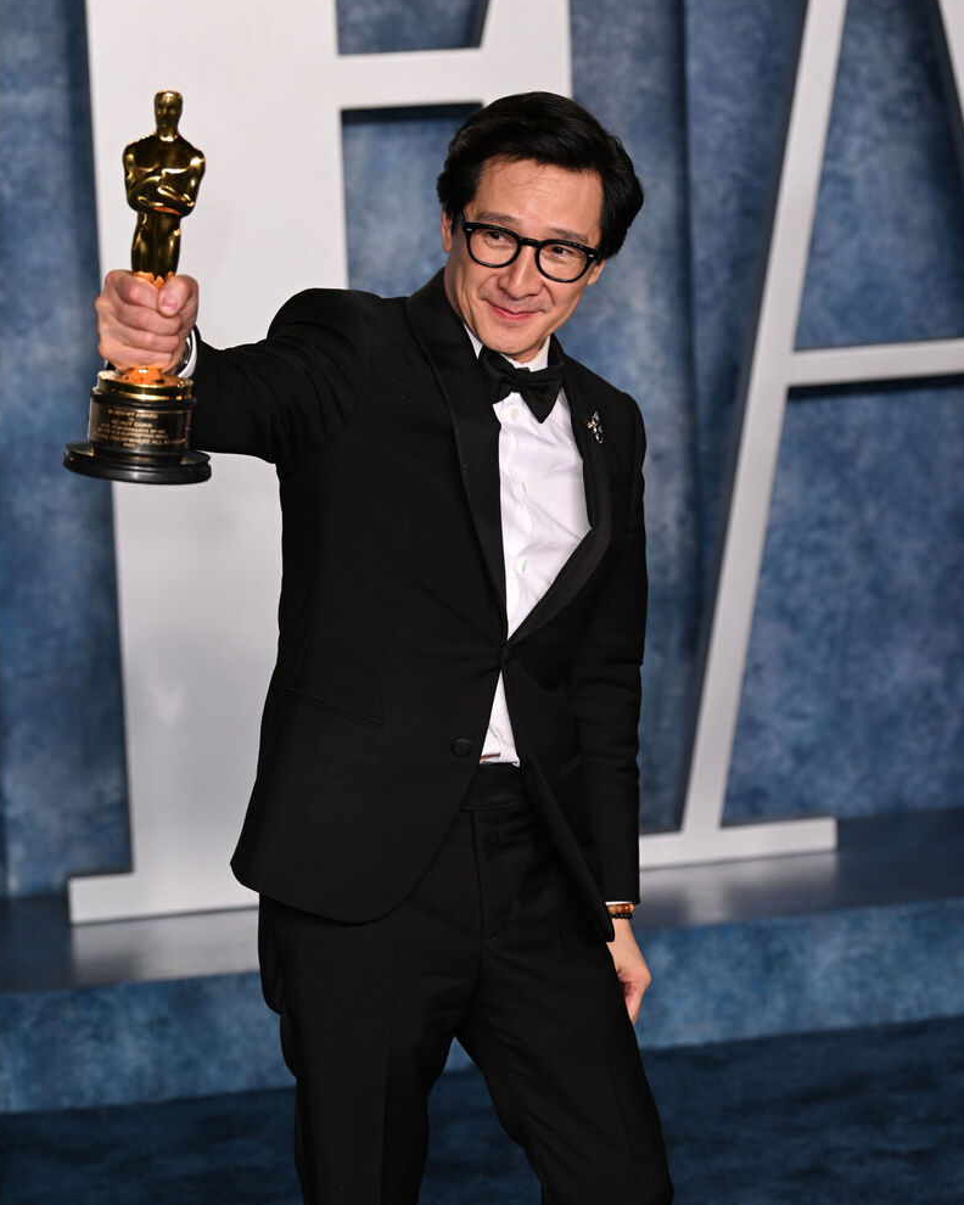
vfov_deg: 16.6
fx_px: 4137
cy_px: 579
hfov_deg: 13.3
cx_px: 480
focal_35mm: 116
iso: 500
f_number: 4.5
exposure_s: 1/250
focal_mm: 102
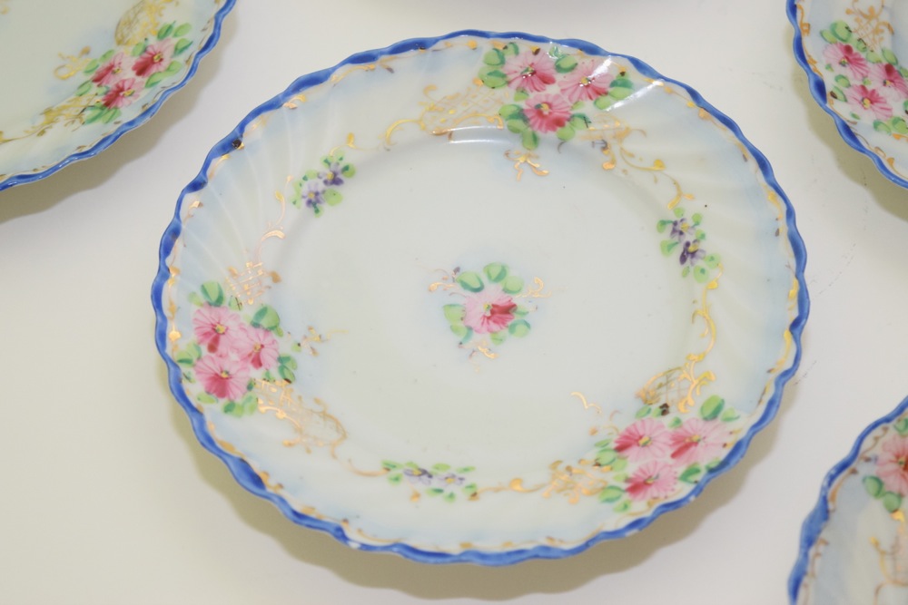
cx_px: 454
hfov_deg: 24.6
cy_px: 302
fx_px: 2081
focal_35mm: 82
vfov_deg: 16.6
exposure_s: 1/60
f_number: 5.6
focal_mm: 55
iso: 1800
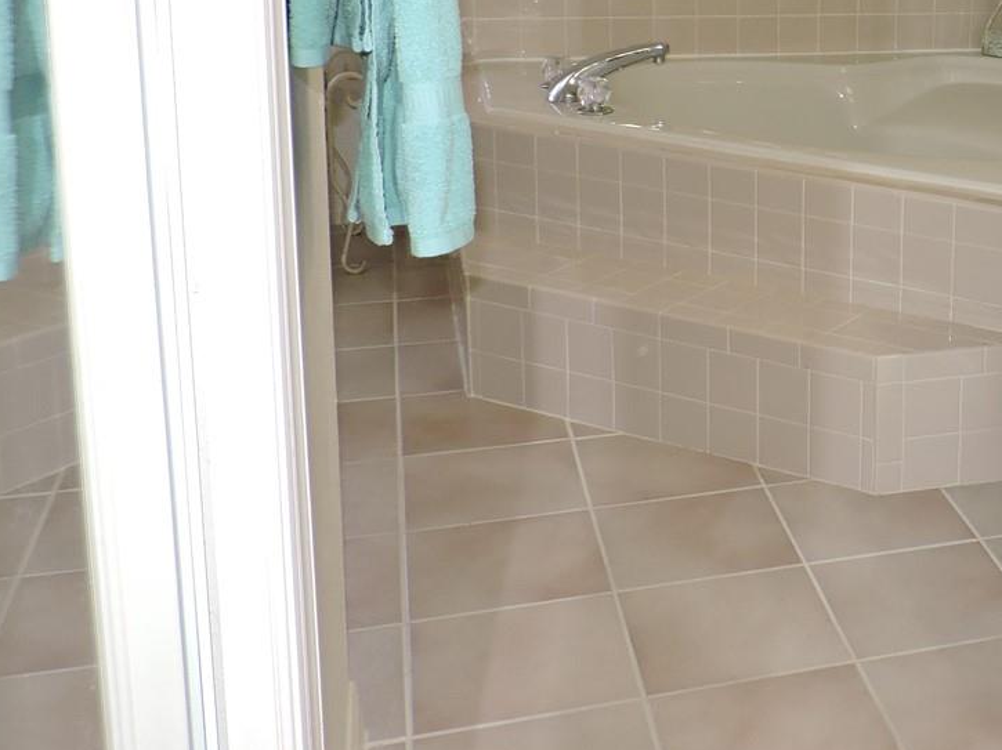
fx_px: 1533
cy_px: 115
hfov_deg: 32.4
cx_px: 1068
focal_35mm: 53
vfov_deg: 26.8
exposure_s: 1/30
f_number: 3
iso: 200
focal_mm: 4.3
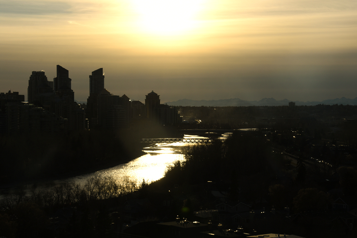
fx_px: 818
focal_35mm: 82
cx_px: 178
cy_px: 119
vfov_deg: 16.6
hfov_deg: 24.6
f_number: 11
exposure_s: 1/1600
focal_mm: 55
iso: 200
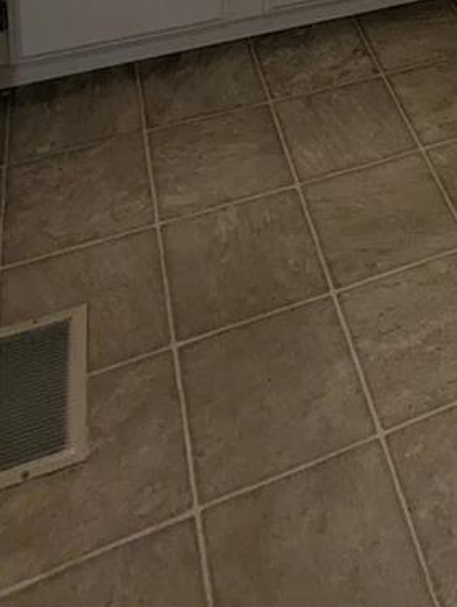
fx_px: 913
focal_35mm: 52
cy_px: -359
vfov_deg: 25.2
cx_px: 502
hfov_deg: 26.0
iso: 133
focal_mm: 2.35
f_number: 2.2
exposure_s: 1/104
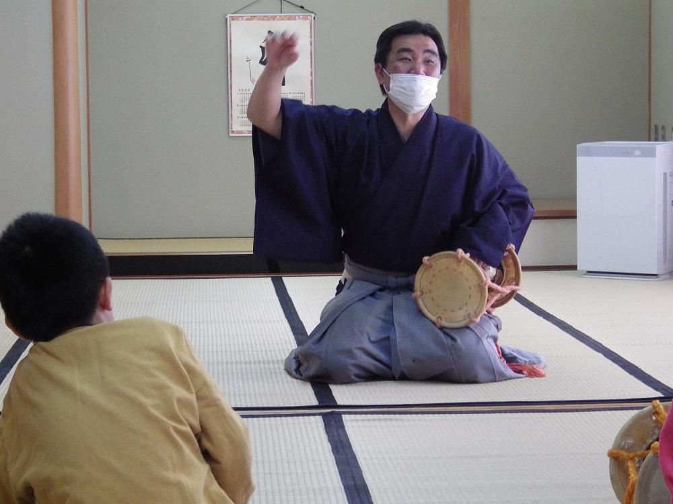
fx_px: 2003
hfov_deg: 19.1
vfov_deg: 14.4
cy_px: 252
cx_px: 336
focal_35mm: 103
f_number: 4.6
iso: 800
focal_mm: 18.4
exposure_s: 1/40
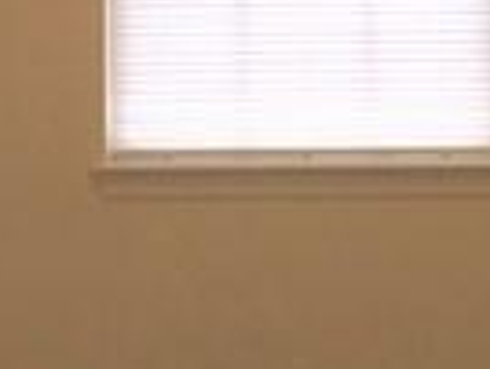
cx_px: 263
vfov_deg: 10.4
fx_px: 1957
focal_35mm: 138
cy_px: -197
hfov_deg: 14.3
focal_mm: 4.15
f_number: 2.2
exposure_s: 1/71
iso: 25
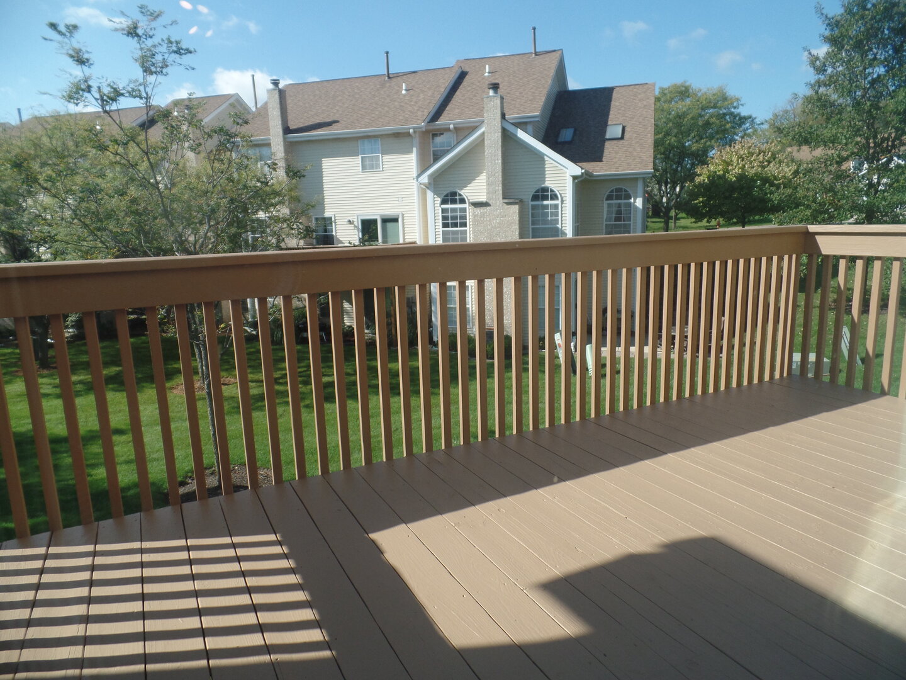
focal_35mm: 23
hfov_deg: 73.9
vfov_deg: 58.9
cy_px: 340
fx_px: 602
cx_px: 453
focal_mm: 4.1
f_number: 3.2
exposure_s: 1/500
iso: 80
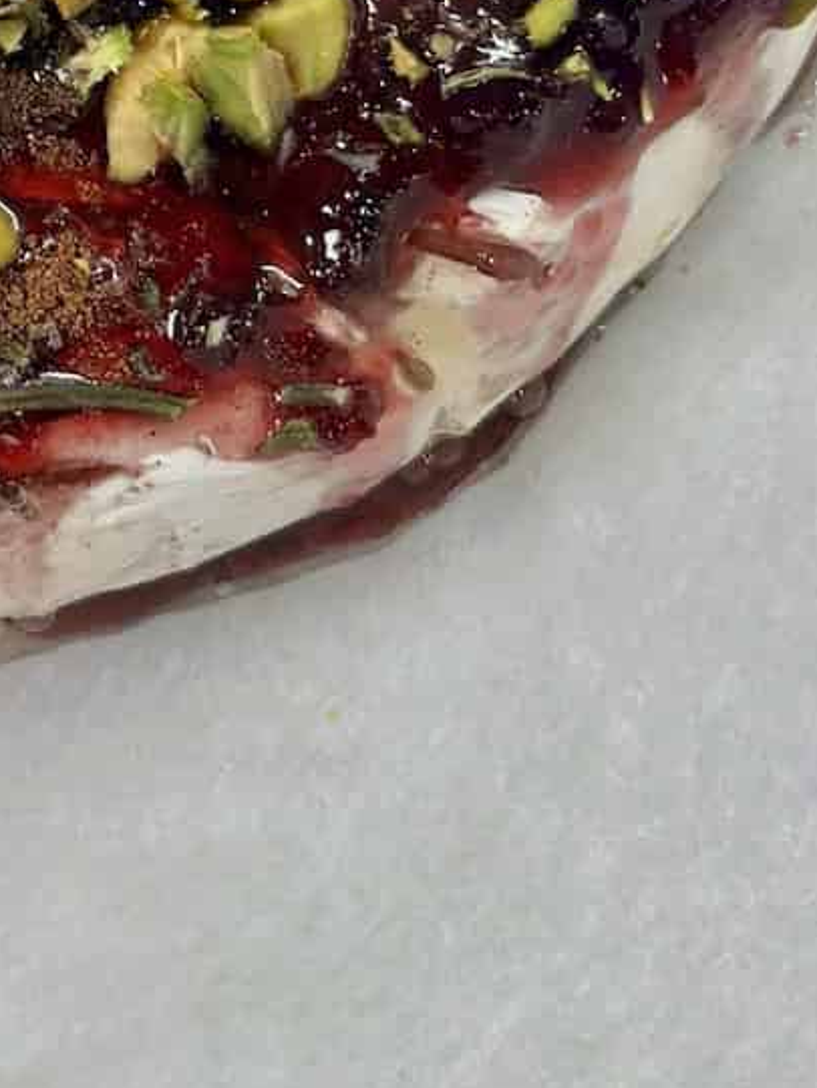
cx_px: -183
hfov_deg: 10.3
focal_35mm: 142
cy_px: -511
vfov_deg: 13.2
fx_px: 4467
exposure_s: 1/120
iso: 125
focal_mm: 6.9
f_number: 1.8
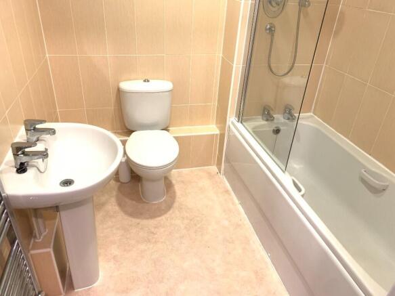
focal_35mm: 26
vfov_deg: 53.0
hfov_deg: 67.3
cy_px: 148
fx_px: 297
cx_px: 198
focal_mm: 4.25
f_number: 1.8
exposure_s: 1/50
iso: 320
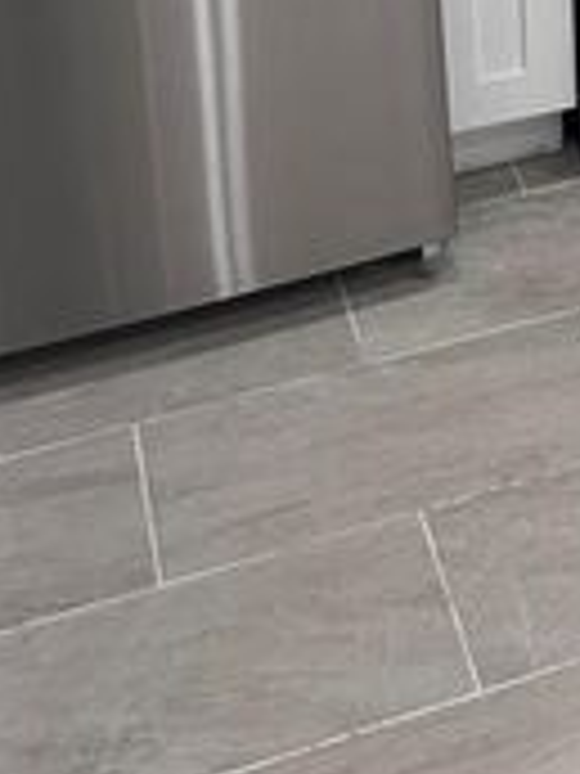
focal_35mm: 101
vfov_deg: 16.4
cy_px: -605
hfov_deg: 14.0
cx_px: 787
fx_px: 2256
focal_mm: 5.7
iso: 125
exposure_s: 1/112
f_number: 1.5
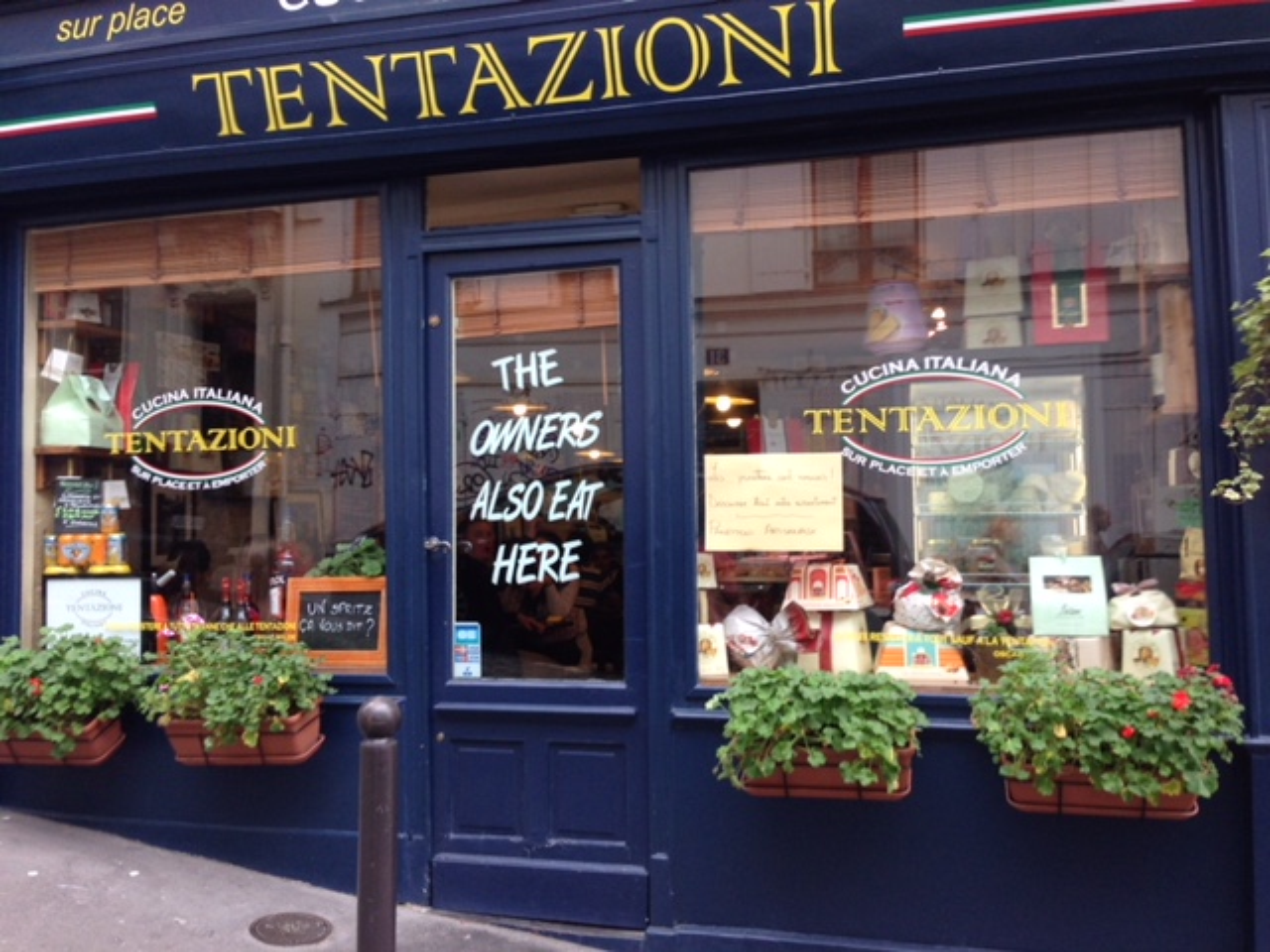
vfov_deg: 42.9
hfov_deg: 55.4
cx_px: 635
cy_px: 476
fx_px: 1211
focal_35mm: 33
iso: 80
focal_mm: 4.12
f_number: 2.4
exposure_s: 1/120
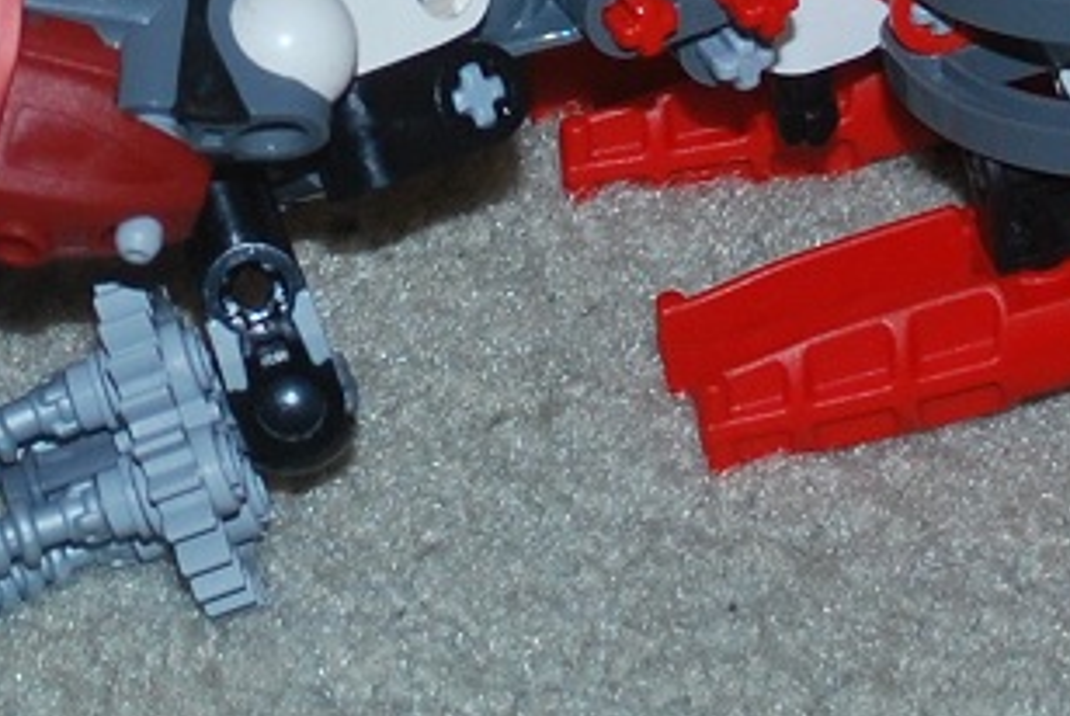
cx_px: 201
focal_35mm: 283
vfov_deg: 4.8
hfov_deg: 7.3
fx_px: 8419
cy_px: -501
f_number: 4.8
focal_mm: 30
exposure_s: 1/60
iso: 200
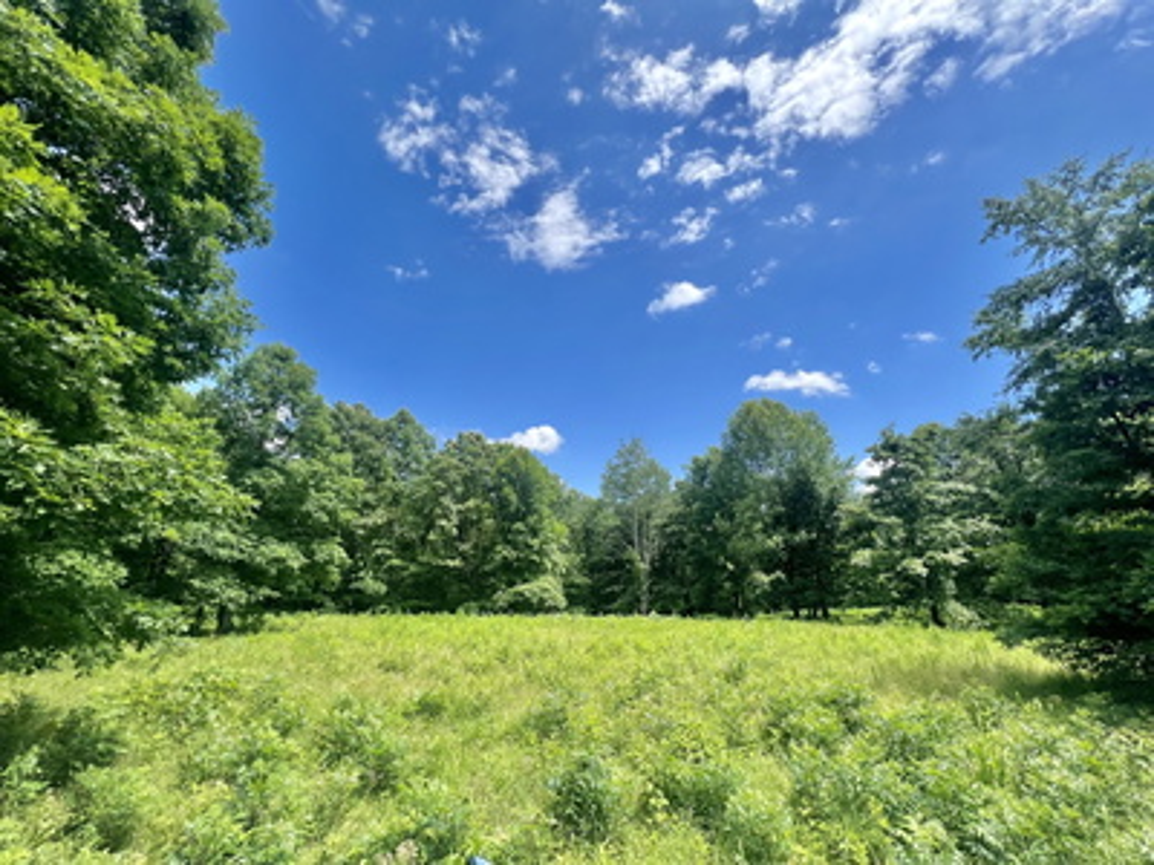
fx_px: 433
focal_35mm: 13
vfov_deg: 89.9
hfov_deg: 106.2
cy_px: 432
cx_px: 577
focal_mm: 1.57
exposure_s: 1/1292
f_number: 1.8
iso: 32
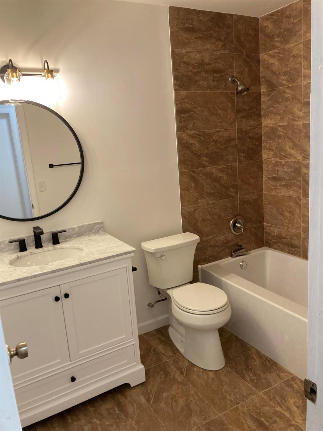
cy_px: 216
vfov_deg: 63.4
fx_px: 348
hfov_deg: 49.7
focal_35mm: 28
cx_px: 162
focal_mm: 3.99
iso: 160
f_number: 1.8
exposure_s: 1/60
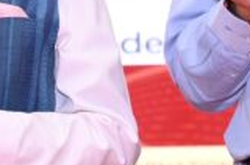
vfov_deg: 3.6
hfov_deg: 5.4
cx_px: -141
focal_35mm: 378
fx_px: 2620
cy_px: 33
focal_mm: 59
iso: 2500
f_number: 5
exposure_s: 1/160
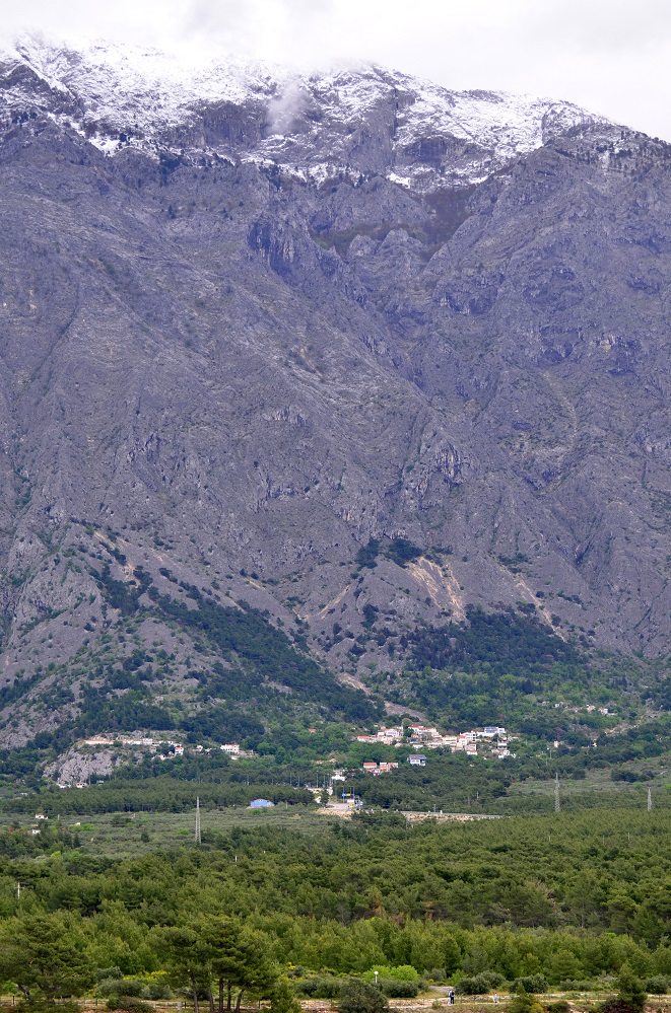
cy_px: 506
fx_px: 2951
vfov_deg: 19.5
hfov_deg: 13.0
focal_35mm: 105
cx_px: 336
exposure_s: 1/320
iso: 100
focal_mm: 70
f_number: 4.5
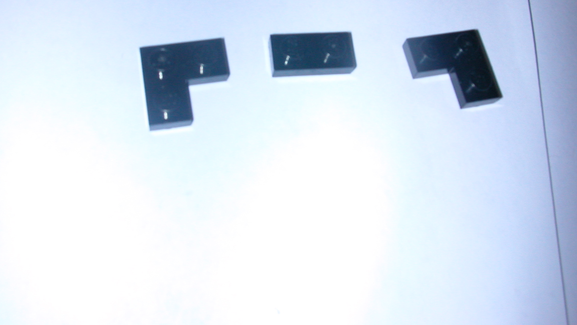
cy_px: 110
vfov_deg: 28.8
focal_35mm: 41
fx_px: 627
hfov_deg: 49.4
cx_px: 284
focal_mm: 5.6
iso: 100
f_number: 4.5
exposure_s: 1/59.9
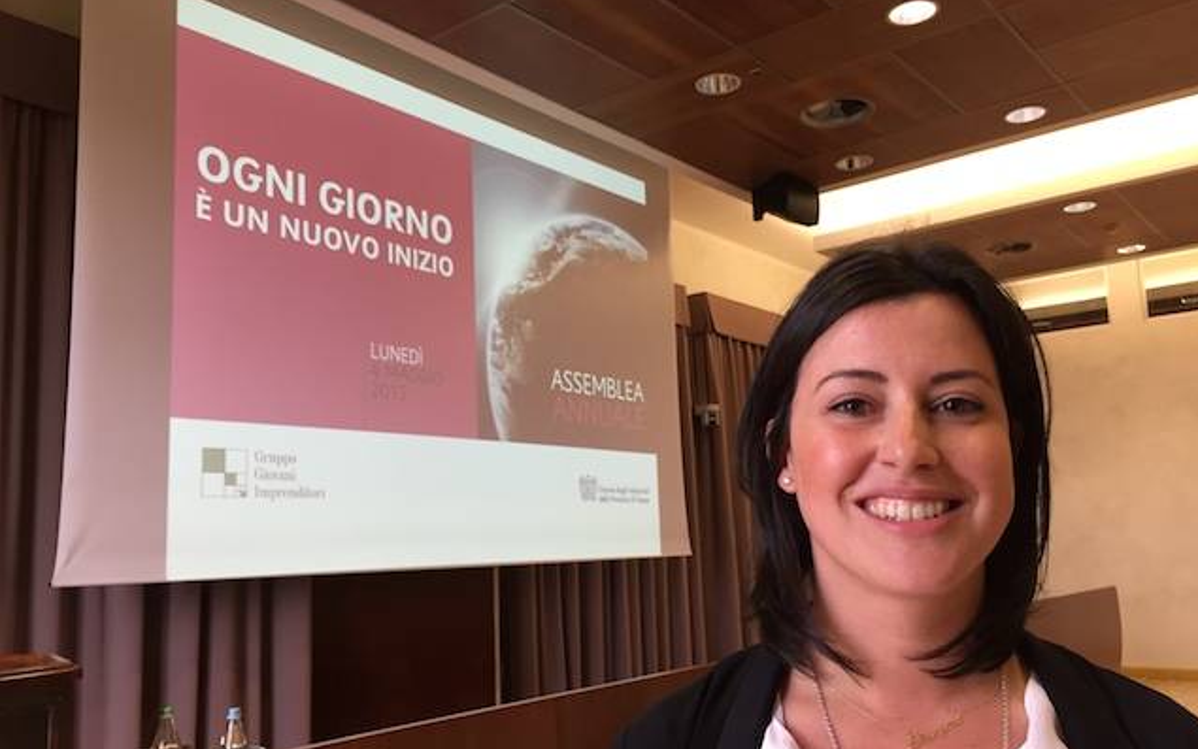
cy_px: 402
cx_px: 602
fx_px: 1012
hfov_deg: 61.2
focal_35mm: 31
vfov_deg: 40.6
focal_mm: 4.15
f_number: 2.2
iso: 125
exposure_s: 1/30
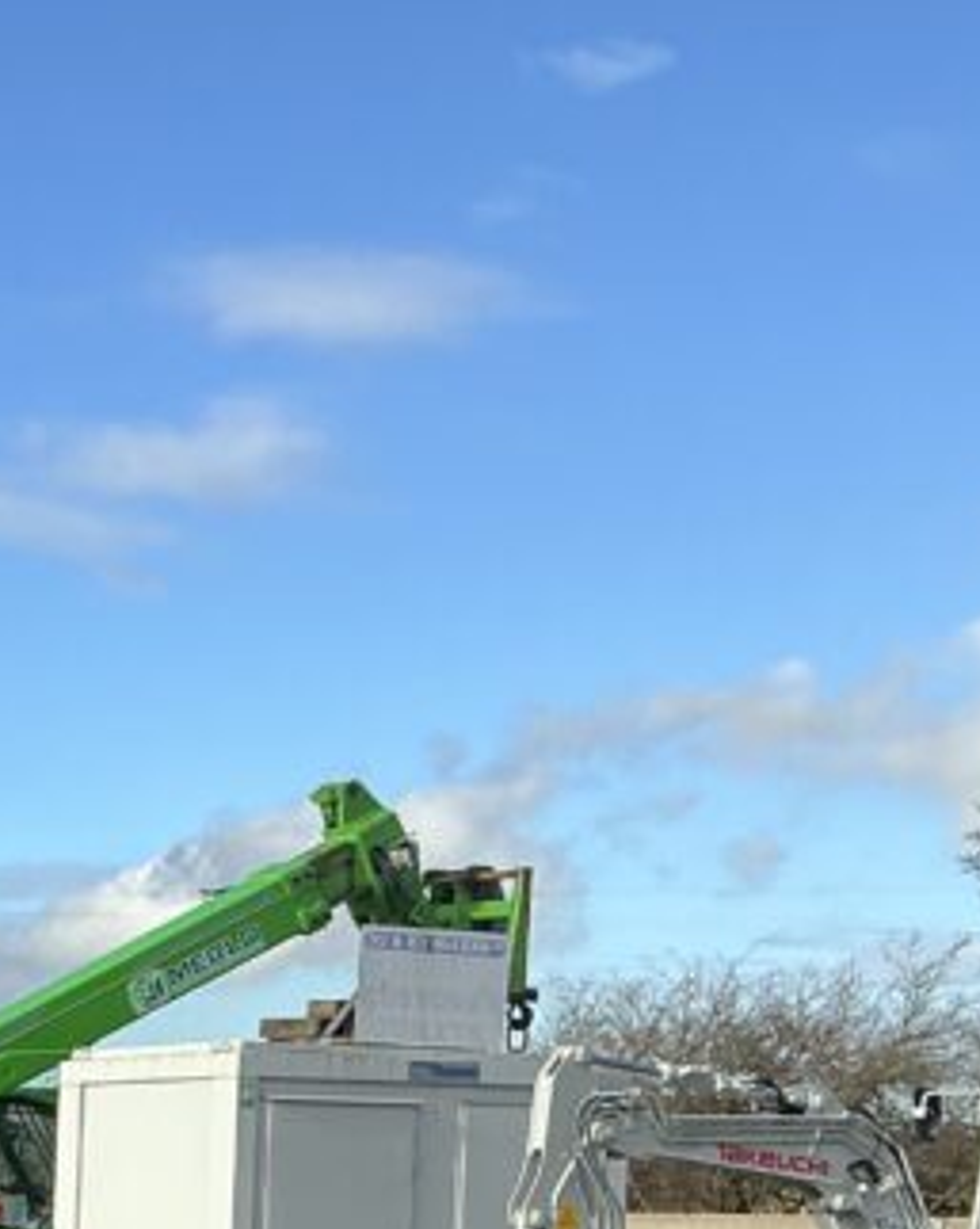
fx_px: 3159
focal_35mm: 87
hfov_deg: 15.4
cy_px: 1370
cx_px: -747
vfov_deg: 20.9
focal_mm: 3
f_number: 1.8
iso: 25
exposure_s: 1/1144
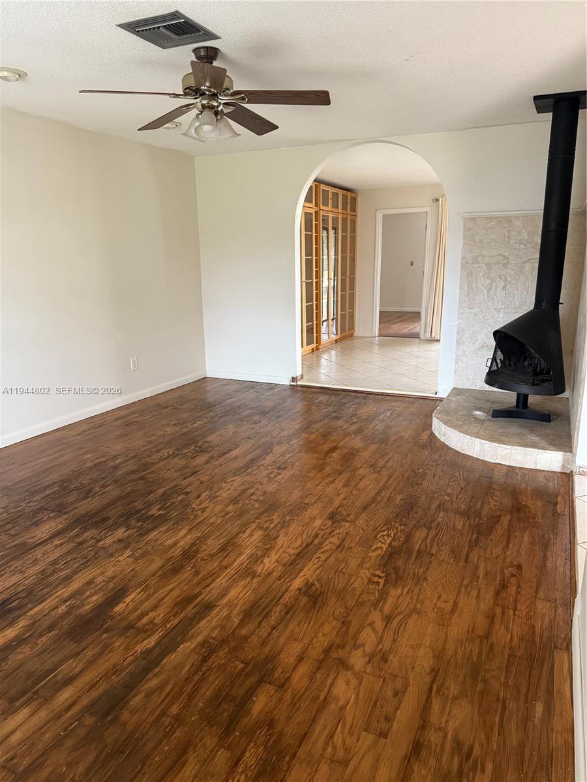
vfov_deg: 71.6
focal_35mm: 24
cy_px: 391
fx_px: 543
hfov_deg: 56.8
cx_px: 294
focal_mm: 6.76
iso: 320
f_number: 1.78
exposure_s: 1/60
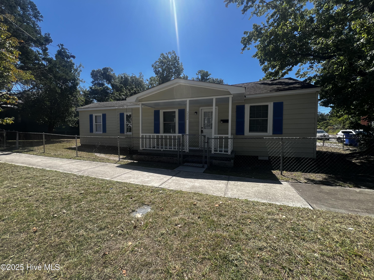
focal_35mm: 13
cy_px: 140
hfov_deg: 106.2
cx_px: 187
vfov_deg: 89.9
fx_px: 140
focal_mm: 1.57
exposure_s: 1/769
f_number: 1.8
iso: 32
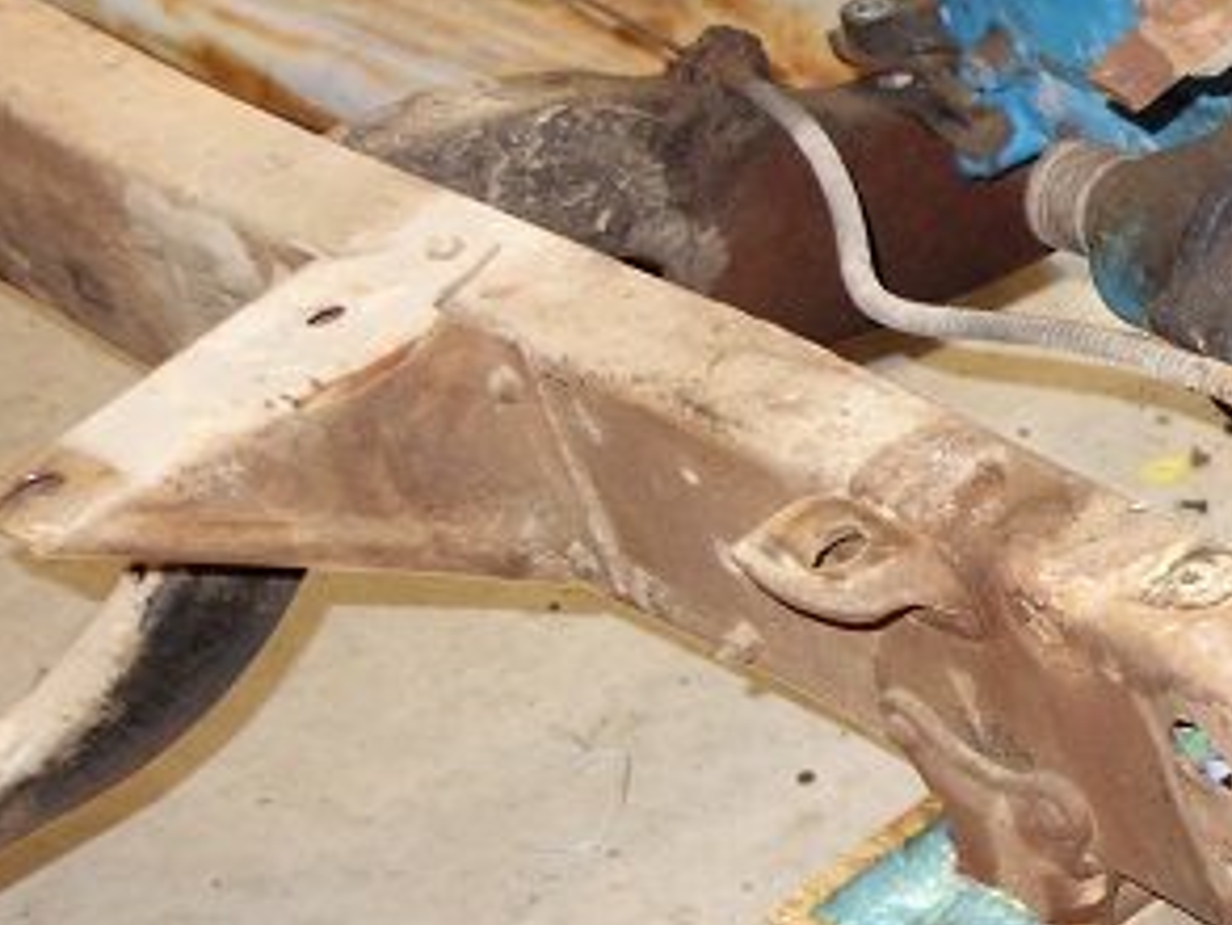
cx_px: 2208
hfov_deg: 16.4
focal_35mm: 101
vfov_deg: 14.6
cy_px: 359
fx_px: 3596
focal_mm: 10.4
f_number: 1.8
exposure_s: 1/30
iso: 200
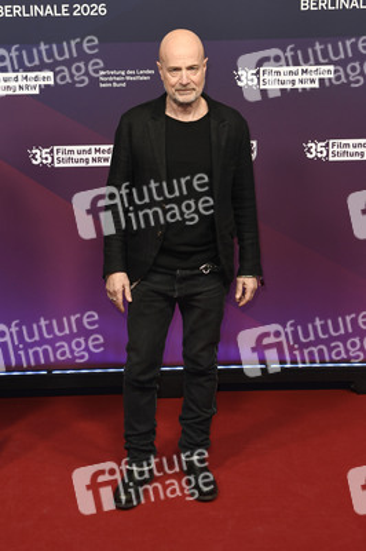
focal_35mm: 50
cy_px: 276
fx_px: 764
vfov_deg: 39.6
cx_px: 183
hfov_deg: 26.9
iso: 800
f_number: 5
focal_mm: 50
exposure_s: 1/200
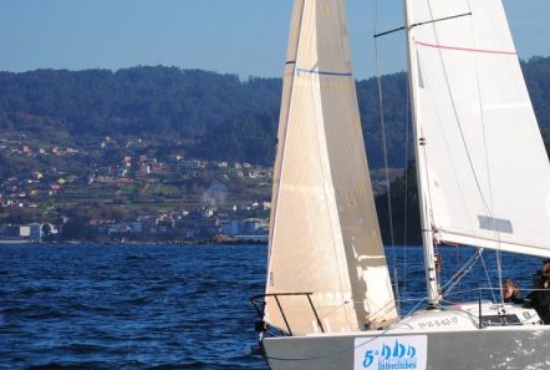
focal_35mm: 190
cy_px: 214
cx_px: 485
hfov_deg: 10.7
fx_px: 2910
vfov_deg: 7.3
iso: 100
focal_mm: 70
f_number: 6.3
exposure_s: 1/640
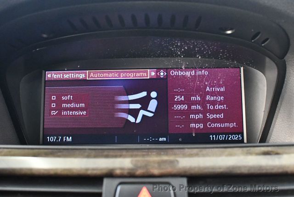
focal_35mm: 36
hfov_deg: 53.1
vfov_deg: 36.9
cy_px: 98
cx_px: 147
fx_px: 294
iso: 6400
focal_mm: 18
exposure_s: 1/60
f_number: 3.5
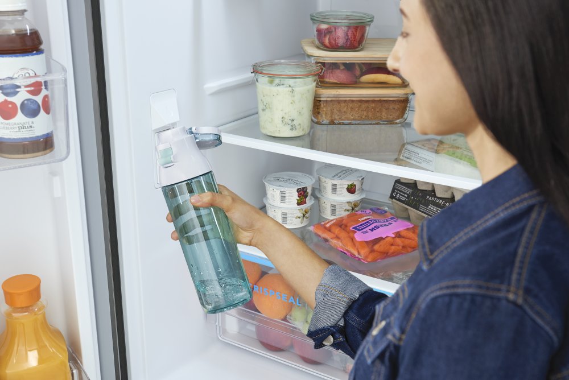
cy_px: 190
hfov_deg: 46.4
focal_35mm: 42
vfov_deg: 31.9
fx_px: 664
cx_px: 284
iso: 160
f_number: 8
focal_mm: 42
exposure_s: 1/8
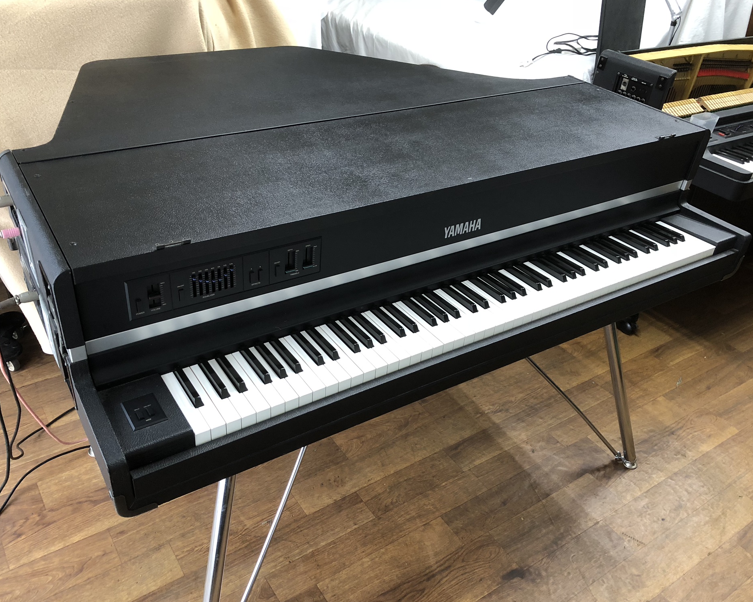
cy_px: 299
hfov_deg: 57.1
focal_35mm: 31
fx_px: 691
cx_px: 357
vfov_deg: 47.1
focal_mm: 3.99
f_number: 1.8
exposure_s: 1/17
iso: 80
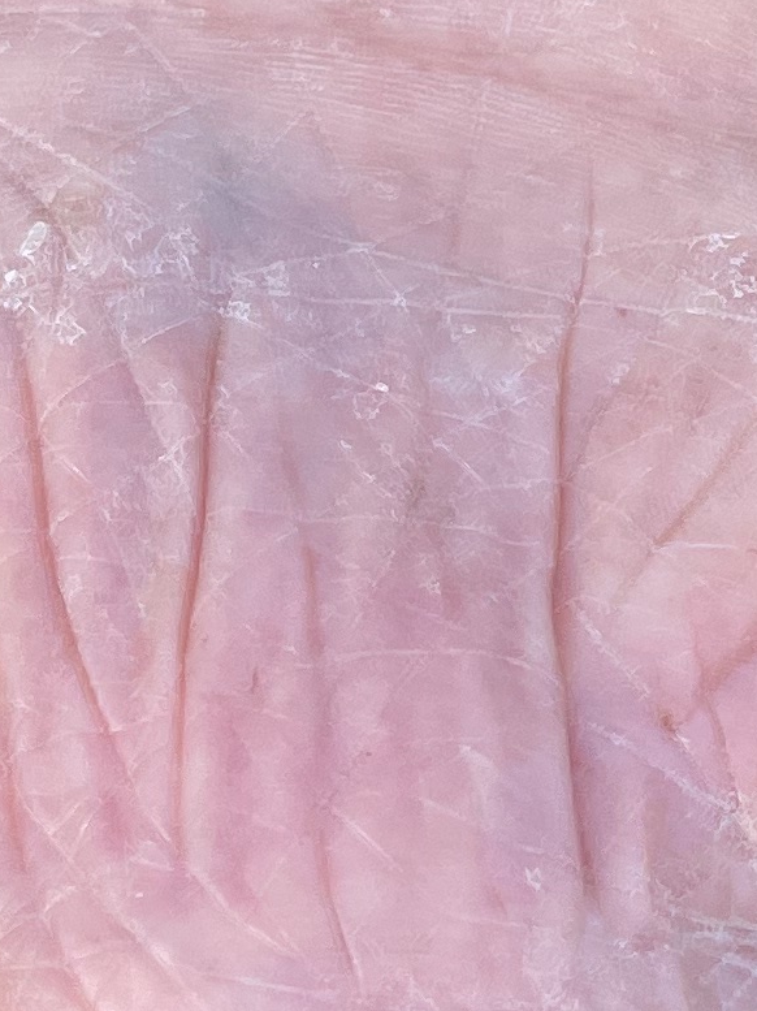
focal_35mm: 135
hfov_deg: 10.2
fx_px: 3940
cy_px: -172
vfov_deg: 14.2
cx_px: 1491
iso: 32
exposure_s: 1/622
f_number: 1.6
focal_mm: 4.2
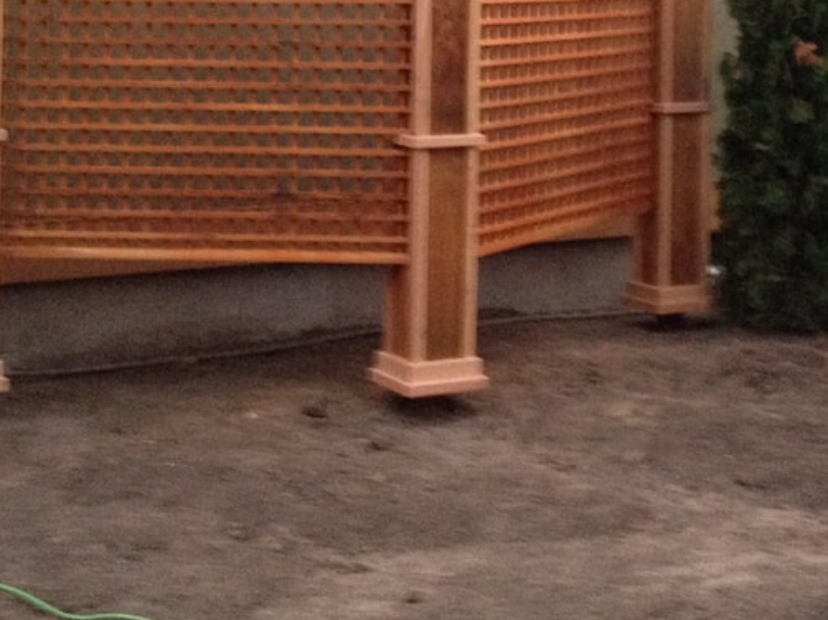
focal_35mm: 93
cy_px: -41
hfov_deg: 21.0
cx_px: 595
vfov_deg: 15.5
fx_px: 2223
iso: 320
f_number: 2.4
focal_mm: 4.28
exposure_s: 1/20
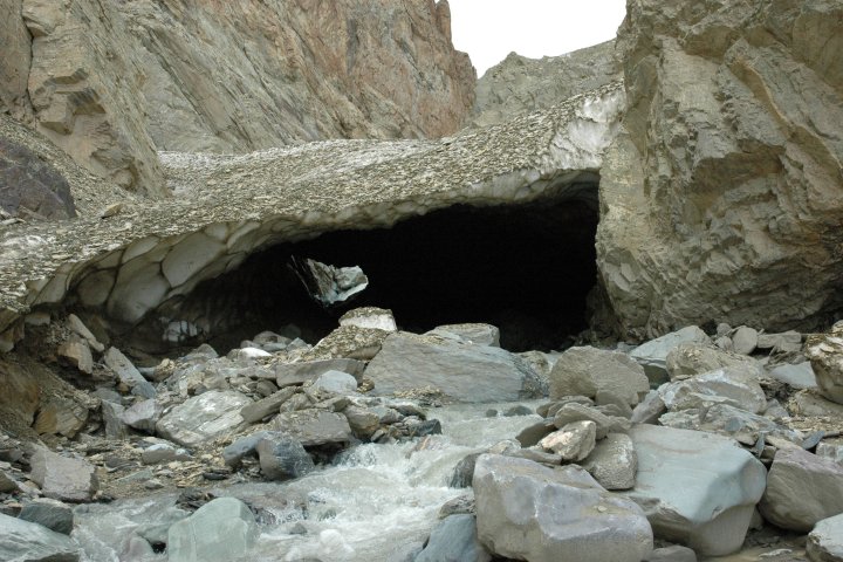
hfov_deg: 47.9
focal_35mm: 40
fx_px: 948
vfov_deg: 33.0
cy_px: 281
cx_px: 422
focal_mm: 27
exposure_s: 1/320
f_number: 9
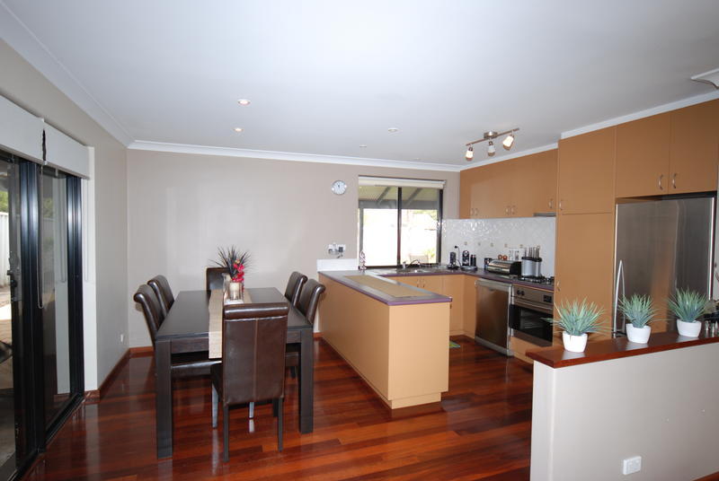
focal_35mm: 18
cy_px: 240
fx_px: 360
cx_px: 360
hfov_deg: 89.9
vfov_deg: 67.6
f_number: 5
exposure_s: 1/100
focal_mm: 12
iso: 200
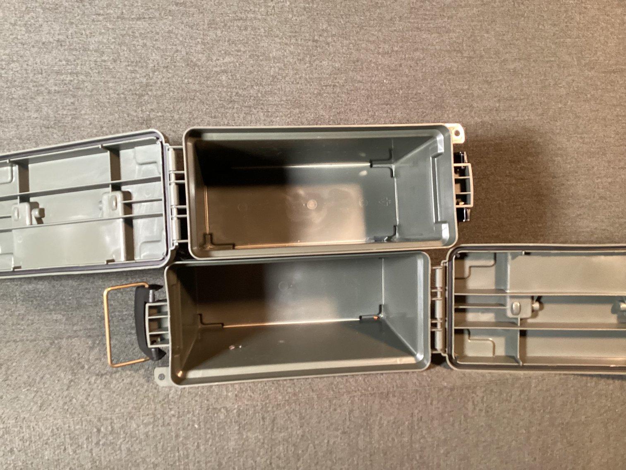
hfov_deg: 58.3
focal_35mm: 31
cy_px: 235
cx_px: 313
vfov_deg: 45.4
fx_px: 561
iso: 250
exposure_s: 1/33
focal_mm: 3.3
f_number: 2.4
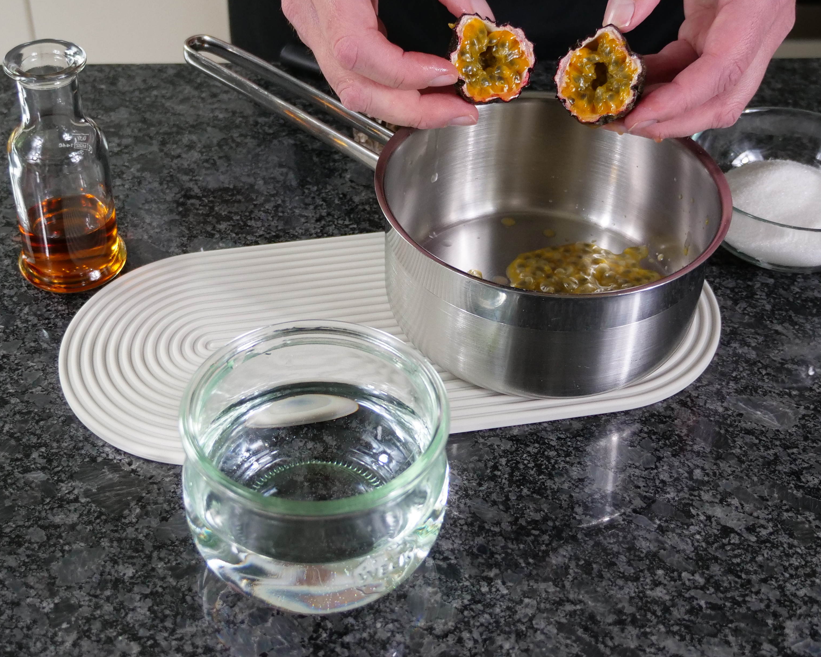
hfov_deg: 35.3
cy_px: 253
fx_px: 1288
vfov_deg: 28.5
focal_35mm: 53
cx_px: 367
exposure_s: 1/60
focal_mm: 16
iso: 800
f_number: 2.8
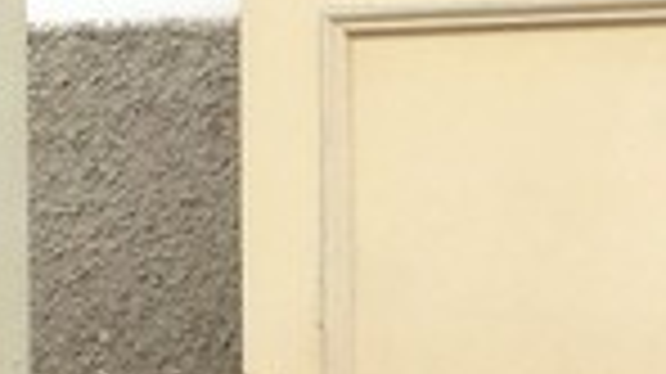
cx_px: -104
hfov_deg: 11.7
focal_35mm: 181
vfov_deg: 6.6
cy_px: 464
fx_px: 3194
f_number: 2.2
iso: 25
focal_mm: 4.15
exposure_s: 1/620
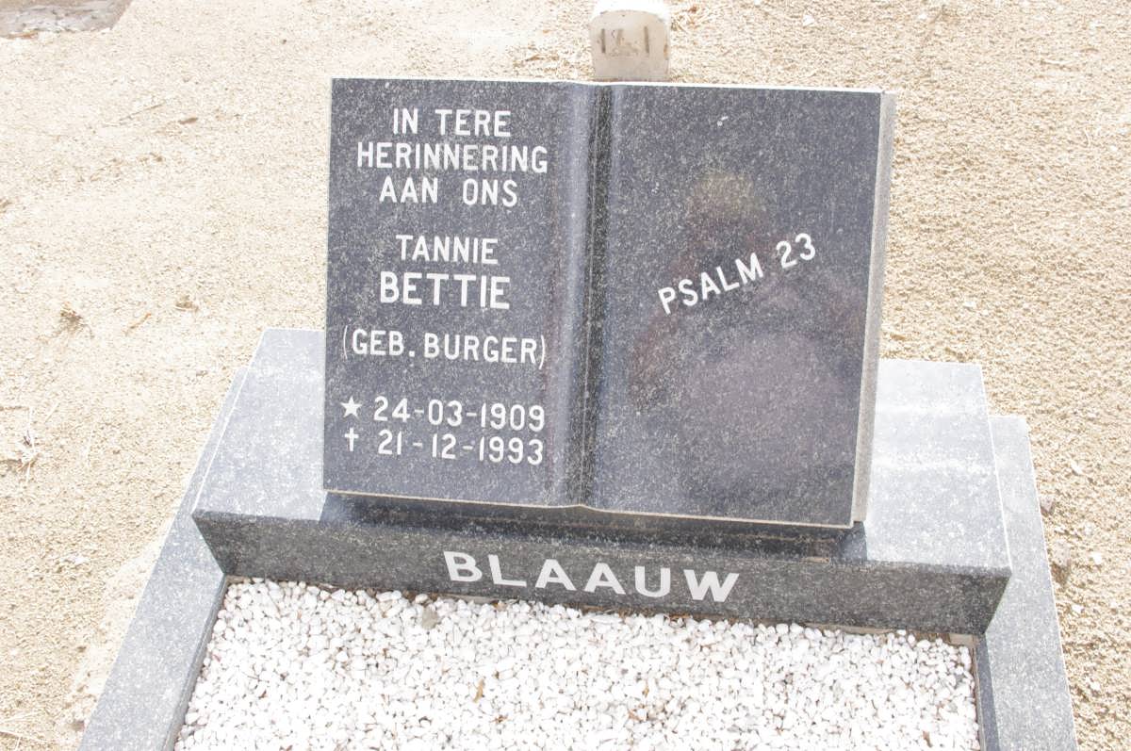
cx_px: 566
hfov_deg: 53.2
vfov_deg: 36.8
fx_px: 1130
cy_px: 376
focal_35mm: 36
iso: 800
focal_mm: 24.38
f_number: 11
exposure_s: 1/125
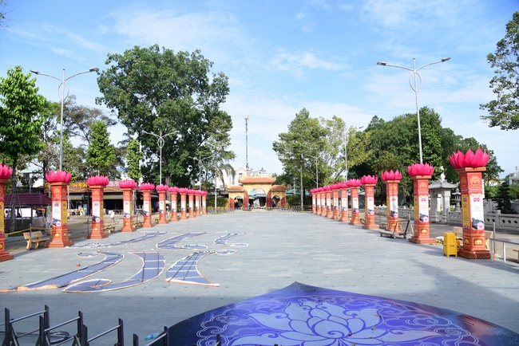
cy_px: 173
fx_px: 346
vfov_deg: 53.2
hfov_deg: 73.7
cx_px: 260
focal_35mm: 24
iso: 200
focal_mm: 24
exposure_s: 1/400
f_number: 7.1
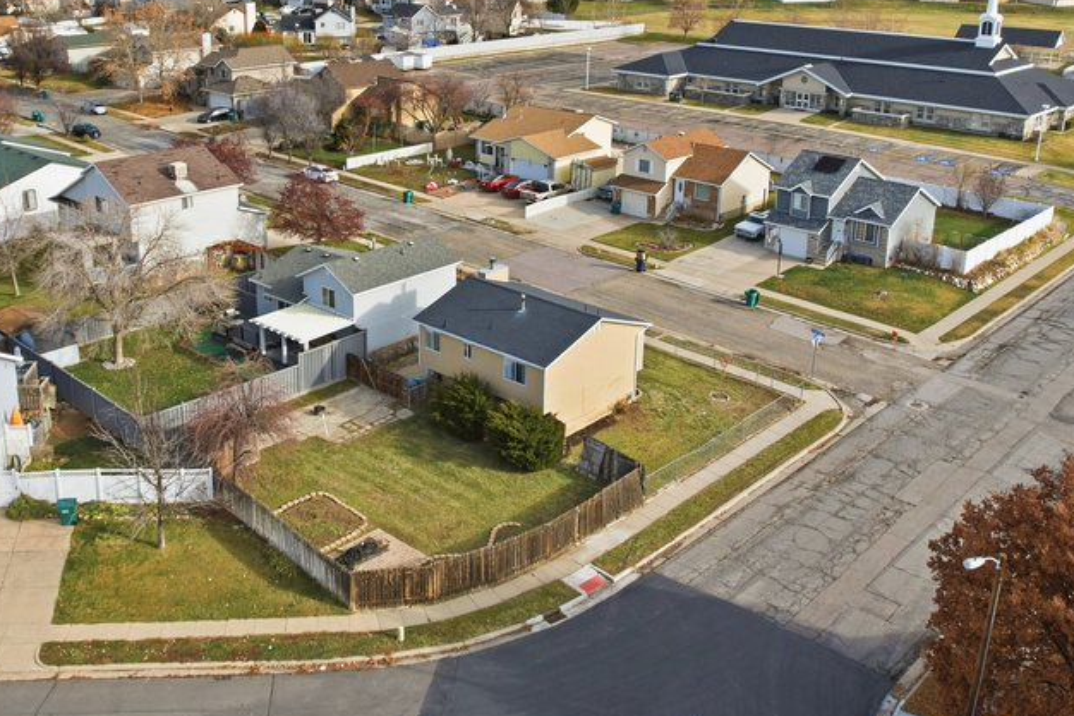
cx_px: 470
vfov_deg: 36.4
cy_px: 228
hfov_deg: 53.0
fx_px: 1074
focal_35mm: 36
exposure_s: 1/1600
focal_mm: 8.4
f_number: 2.8
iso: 100
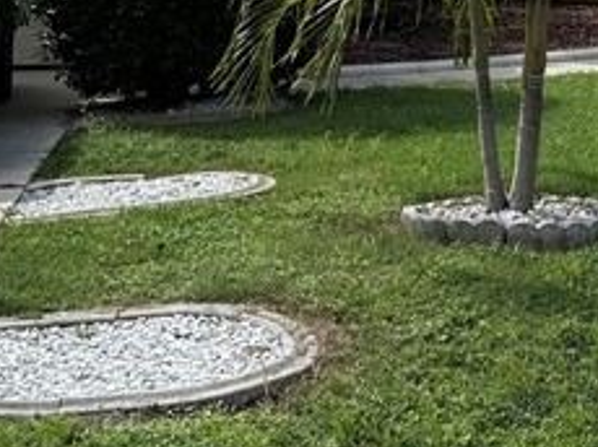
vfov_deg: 13.4
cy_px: -99
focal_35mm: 107
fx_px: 1847
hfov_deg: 18.4
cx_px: 276
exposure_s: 1/7353
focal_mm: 6.76
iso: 80
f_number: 1.78
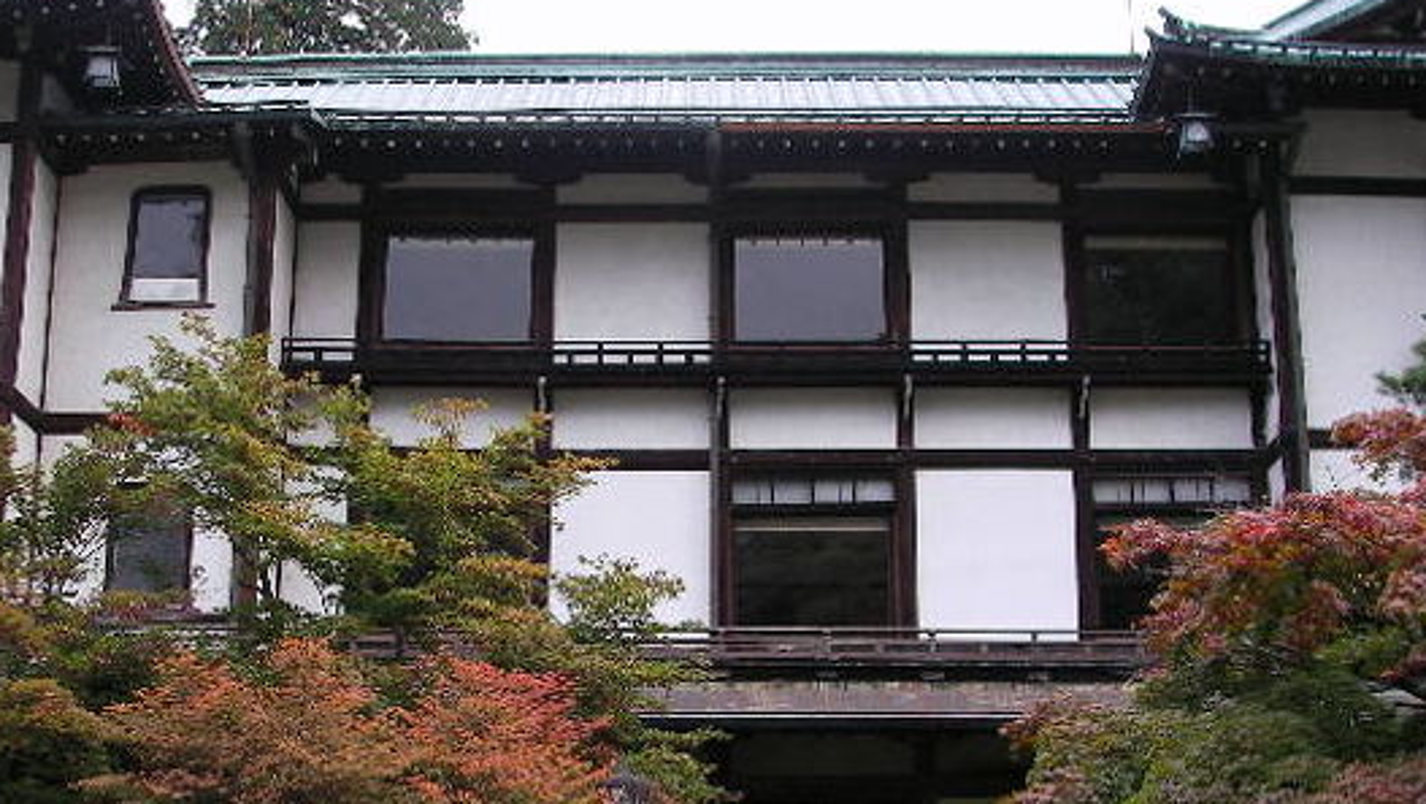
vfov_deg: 23.3
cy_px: 597
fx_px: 1929
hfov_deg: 40.5
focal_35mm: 51
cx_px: 633
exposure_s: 1/50
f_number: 3.3
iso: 56
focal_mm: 6.3
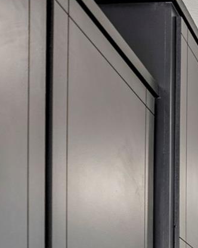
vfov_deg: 20.8
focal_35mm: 74
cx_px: 426
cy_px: 399
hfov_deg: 15.3
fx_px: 543
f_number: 2.8
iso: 100
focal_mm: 16
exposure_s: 1/320
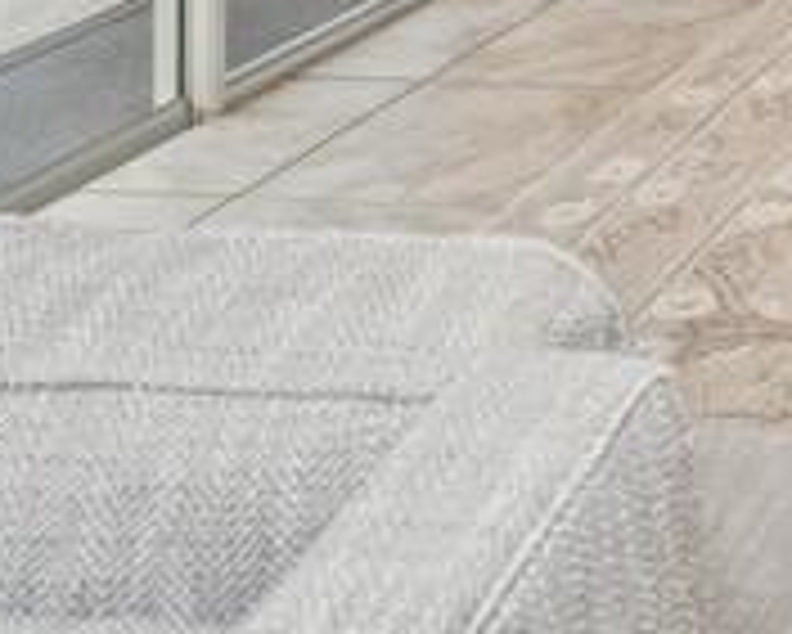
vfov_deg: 16.8
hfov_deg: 19.7
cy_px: -571
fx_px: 1689
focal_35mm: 72
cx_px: 1420
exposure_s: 1/30
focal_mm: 15
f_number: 8
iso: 200
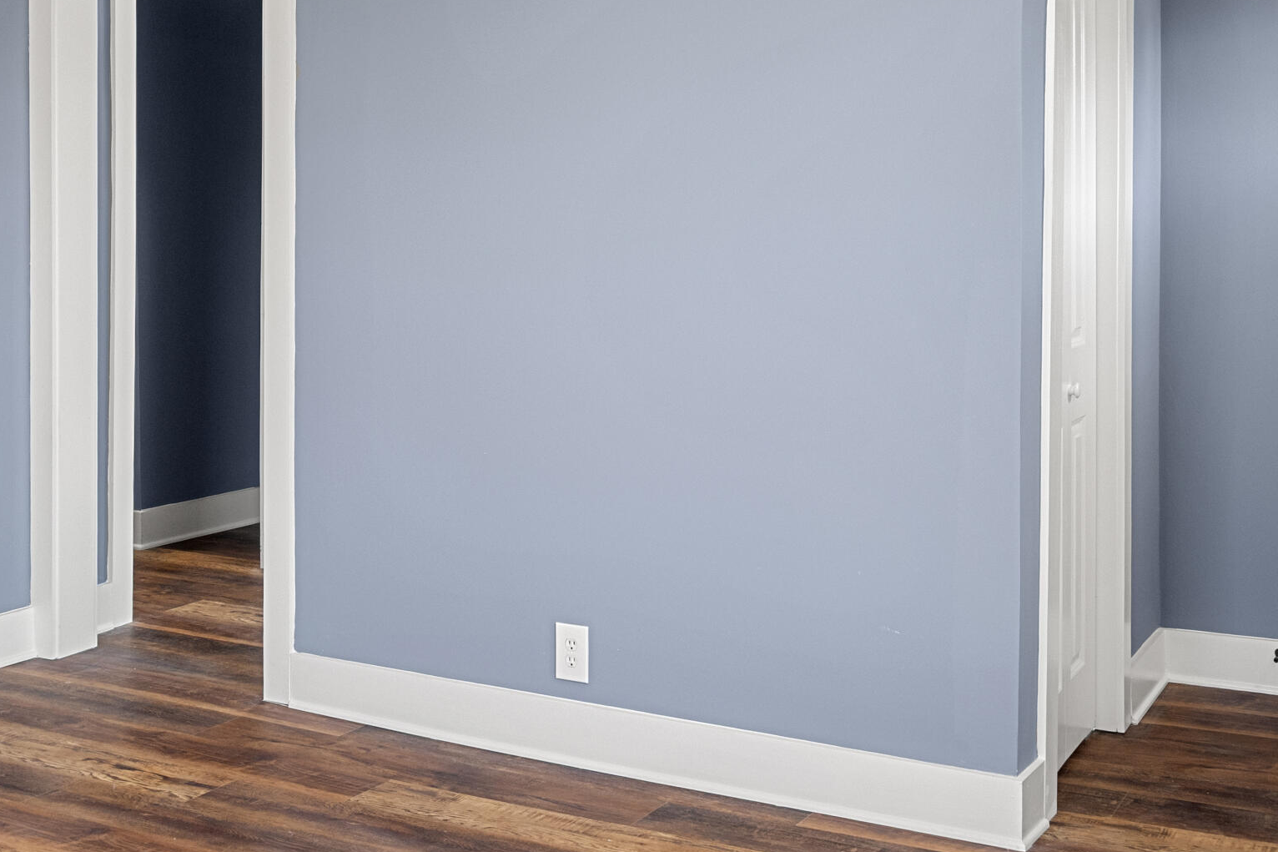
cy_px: 161
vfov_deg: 28.0
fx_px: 1668
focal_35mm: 47
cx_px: 621
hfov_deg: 41.9
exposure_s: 1/3
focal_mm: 16
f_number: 7.1
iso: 400
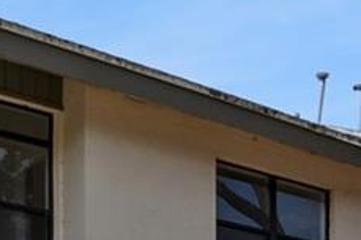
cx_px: 84
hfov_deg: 19.3
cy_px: 467
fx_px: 1051
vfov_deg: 11.7
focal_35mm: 105
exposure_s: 1/320
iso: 100
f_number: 8
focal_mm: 10
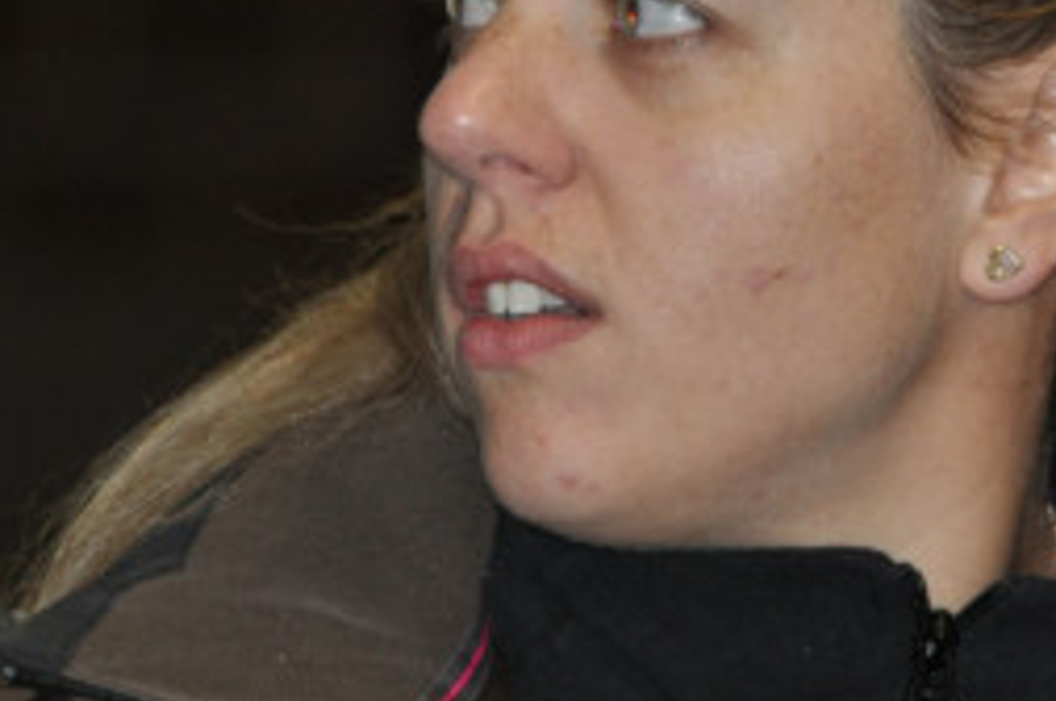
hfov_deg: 3.3
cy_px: 71
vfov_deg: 2.2
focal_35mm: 622
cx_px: 718
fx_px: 18222
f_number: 5.3
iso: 800
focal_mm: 210
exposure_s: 1/60
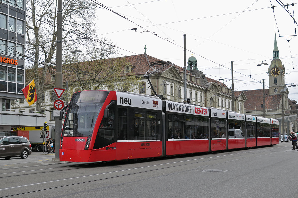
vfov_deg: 28.0
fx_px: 397
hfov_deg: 41.2
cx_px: 149
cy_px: 99
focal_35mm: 48
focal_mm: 32
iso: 320
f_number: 4.5
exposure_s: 1/800
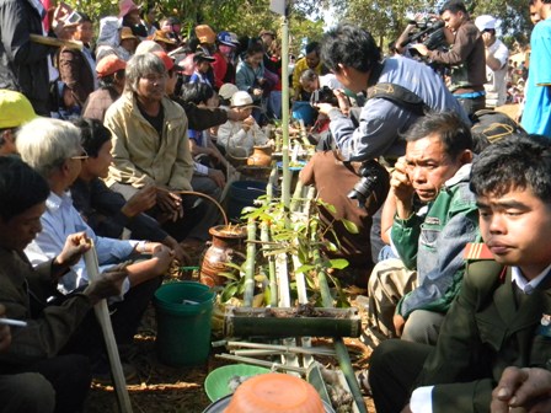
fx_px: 573
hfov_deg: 51.4
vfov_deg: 39.7
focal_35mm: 36
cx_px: 276
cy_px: 206
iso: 400
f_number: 7.4
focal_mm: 6.4
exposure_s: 1/258
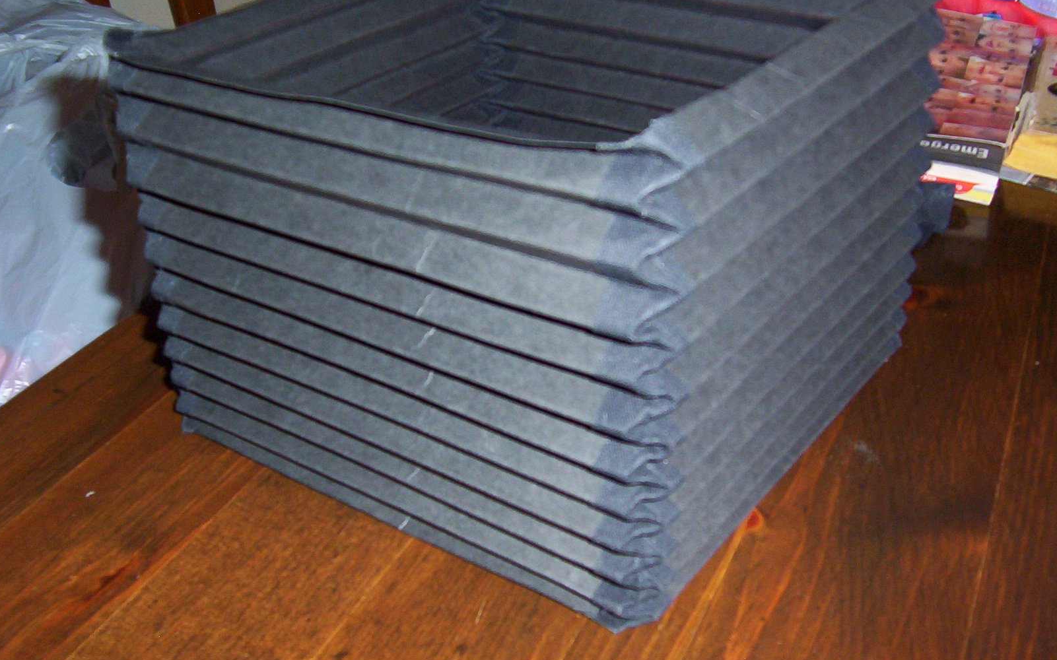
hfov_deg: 50.4
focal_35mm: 39
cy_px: 299
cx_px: 522
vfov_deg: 32.7
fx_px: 1123
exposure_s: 1/30
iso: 140
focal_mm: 5.54
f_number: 2.76
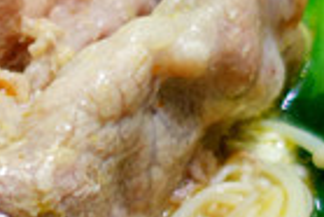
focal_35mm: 138
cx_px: -93
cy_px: 337
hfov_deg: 14.3
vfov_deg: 9.6
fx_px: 1243
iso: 200
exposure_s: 1/30
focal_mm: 8.8
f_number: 1.8
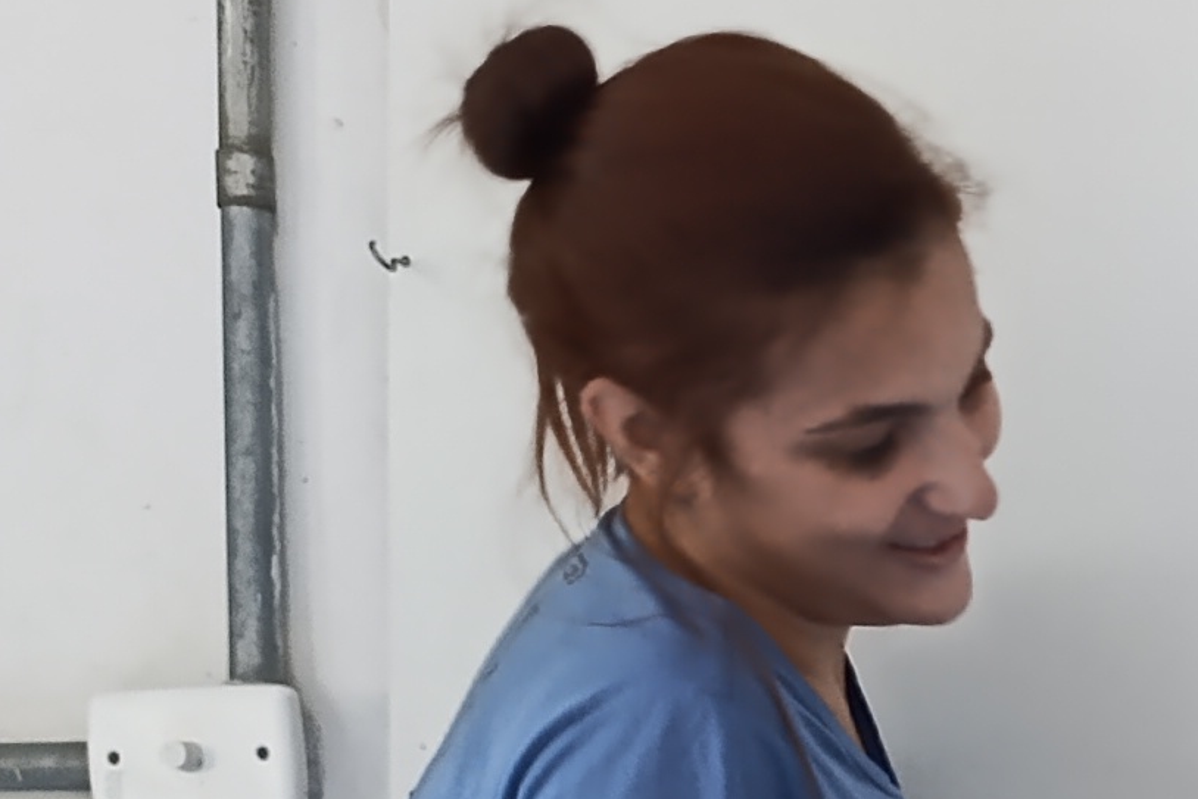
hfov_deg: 15.0
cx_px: 2106
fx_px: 3994
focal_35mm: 120
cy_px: 1723
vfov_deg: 10.3
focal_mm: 6.14
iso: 800
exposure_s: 1/60
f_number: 1.6
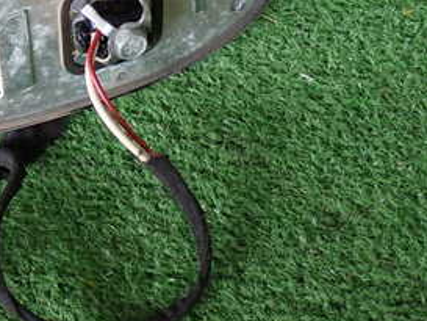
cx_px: -36
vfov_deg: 16.4
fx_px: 1111
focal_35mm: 90
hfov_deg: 20.8
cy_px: 113
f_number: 2.8
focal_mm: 7.31
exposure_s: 1/40
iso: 200
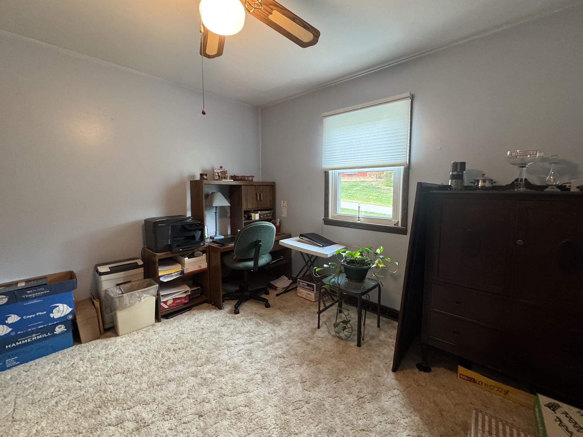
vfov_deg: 81.7
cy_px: 211
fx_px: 253
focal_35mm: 15
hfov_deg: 98.2
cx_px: 287
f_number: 2.2
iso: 400
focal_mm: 2.22
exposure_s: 1/60
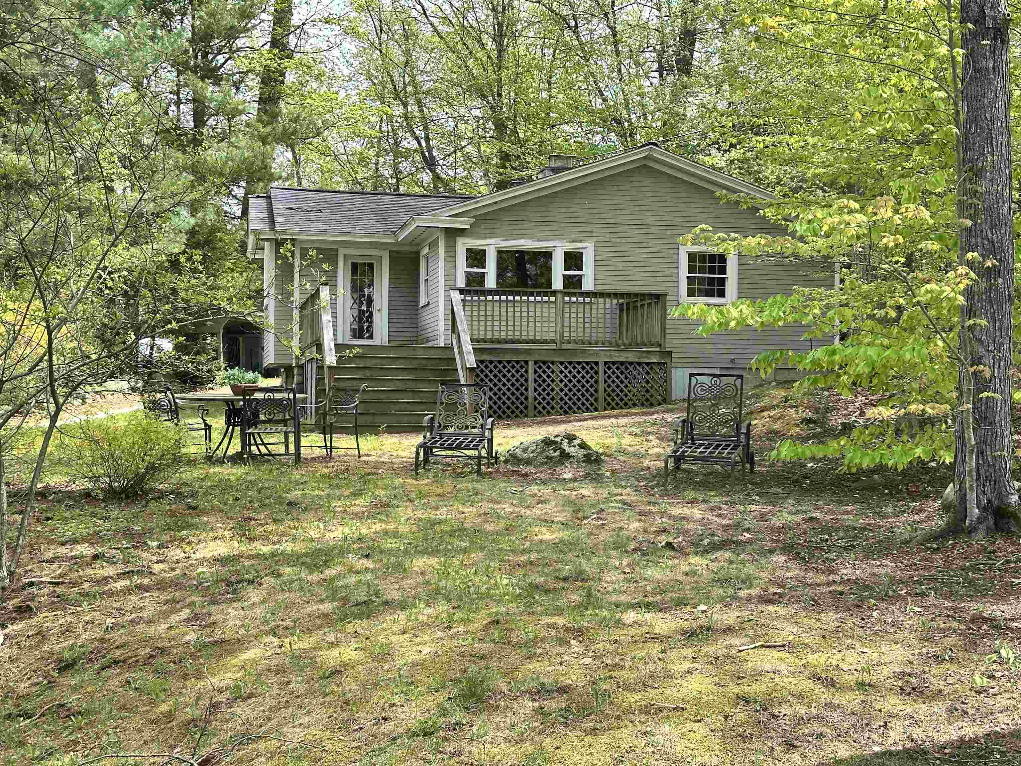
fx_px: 1416
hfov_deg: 39.7
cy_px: 383
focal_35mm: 48
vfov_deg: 30.3
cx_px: 510
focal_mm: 6.86
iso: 64
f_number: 1.78
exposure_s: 1/1019
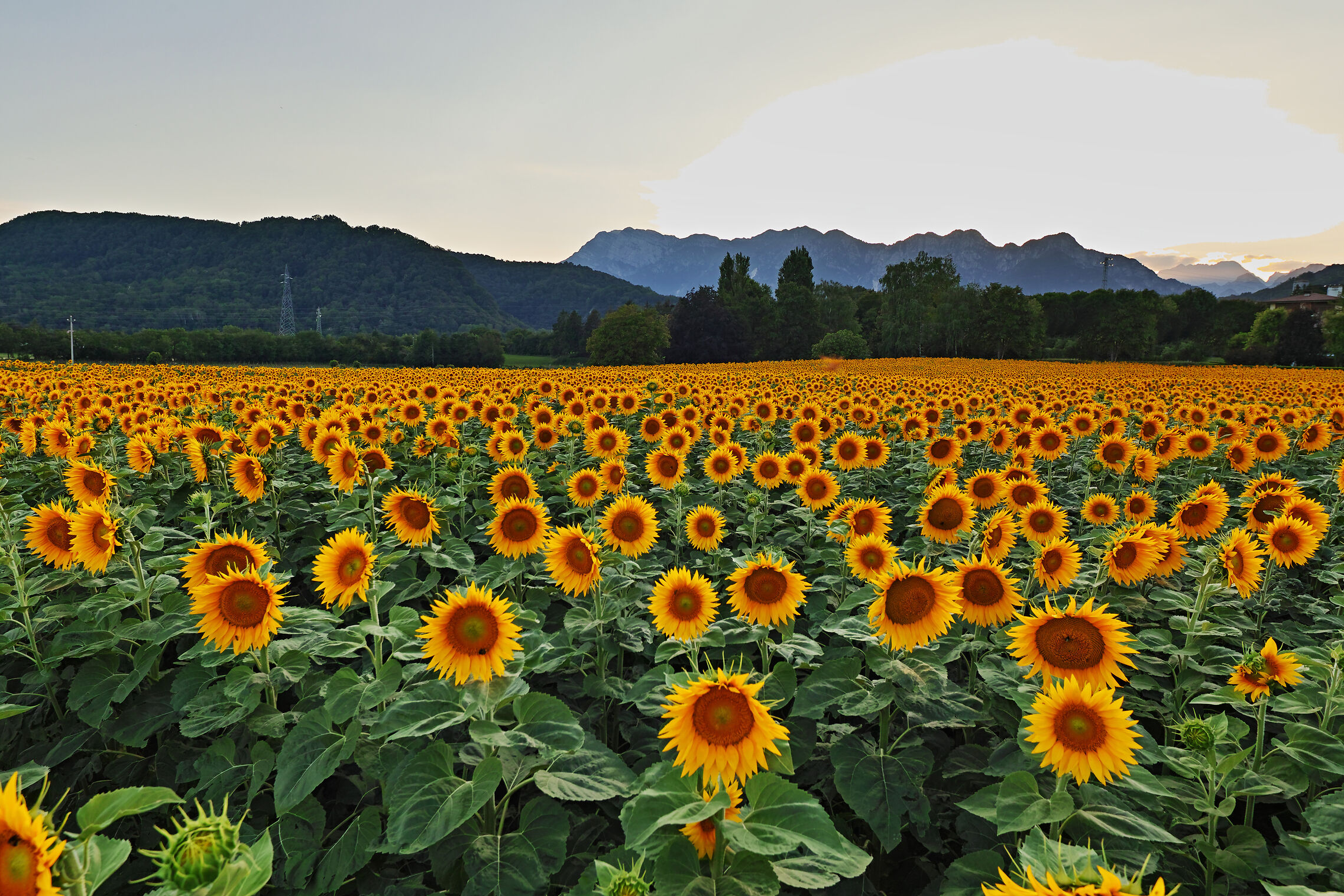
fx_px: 709
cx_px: 657
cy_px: 430
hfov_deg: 86.9
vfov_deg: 64.5
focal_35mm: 19
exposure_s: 1/125
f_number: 5.6
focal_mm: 14
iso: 100
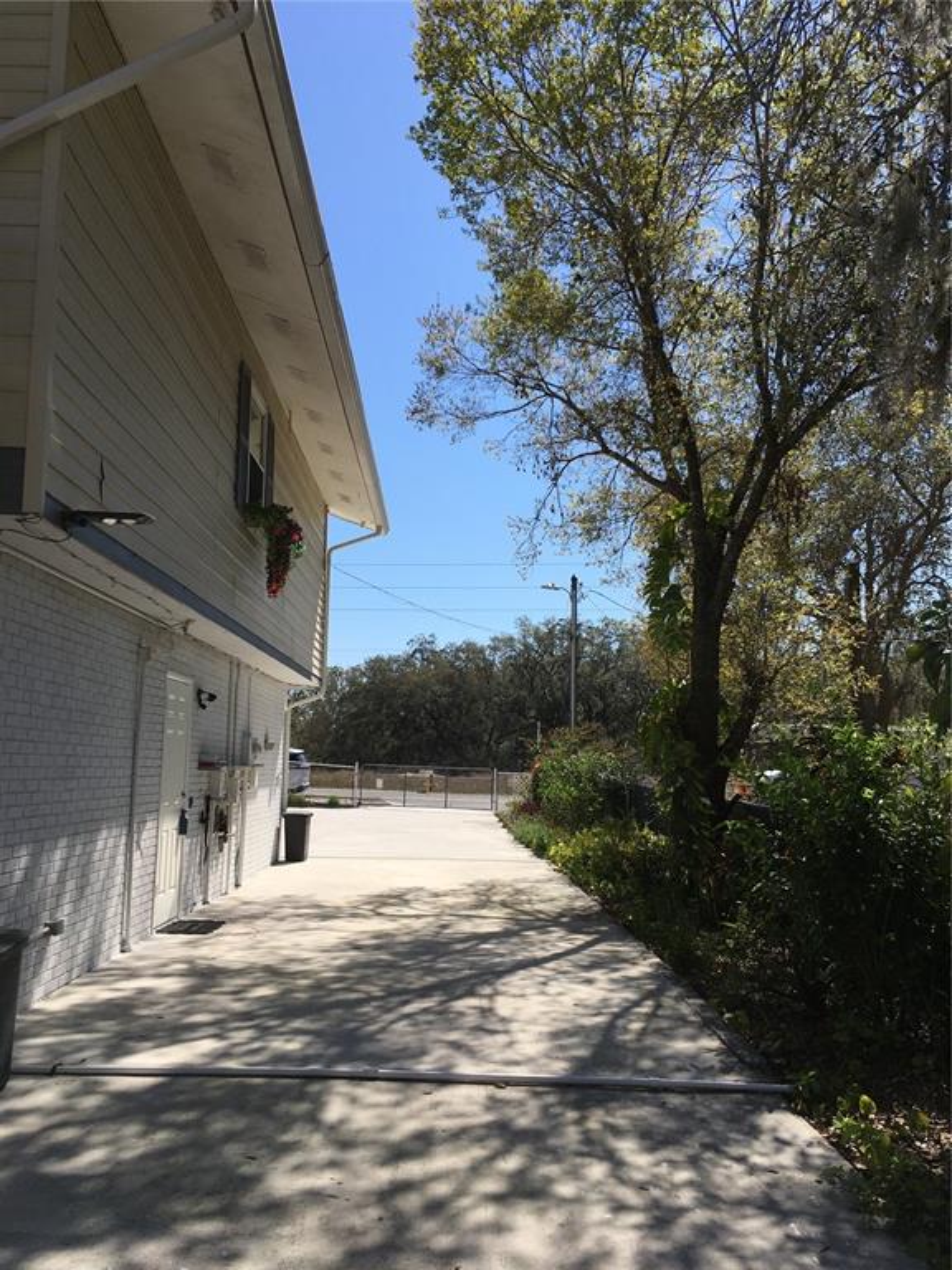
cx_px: 476
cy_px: 635
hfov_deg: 48.2
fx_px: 1063
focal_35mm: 29
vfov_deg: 61.7
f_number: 2.2
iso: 25
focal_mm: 4.15
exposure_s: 1/2331
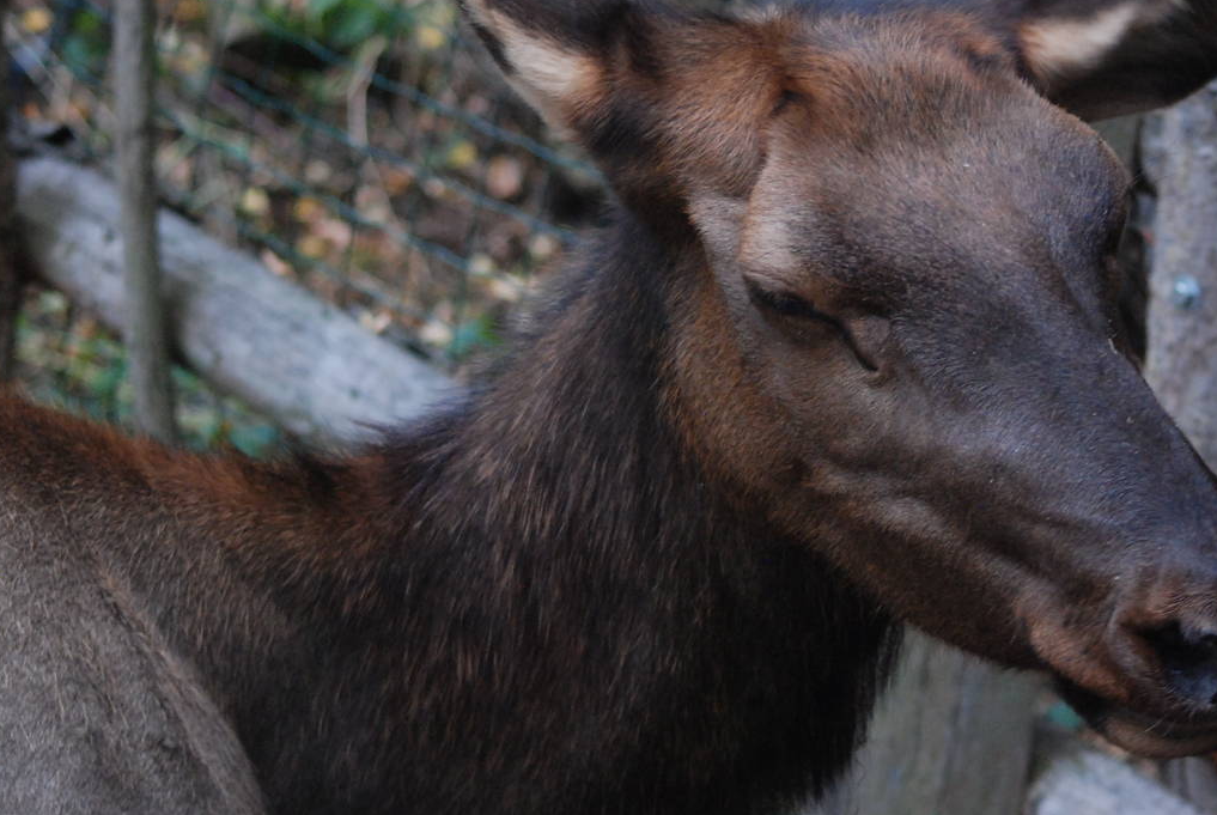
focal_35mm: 184
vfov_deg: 7.5
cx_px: 714
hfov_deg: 11.2
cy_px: 281
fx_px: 6228
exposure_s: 1/160
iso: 1000
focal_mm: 78
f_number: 4
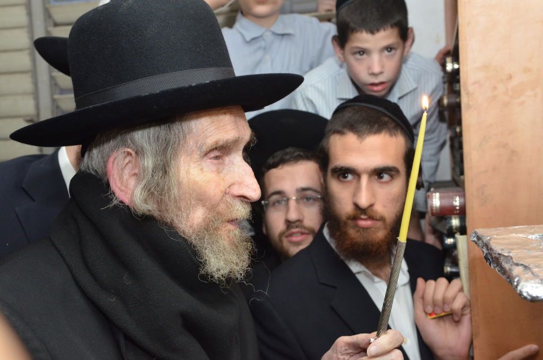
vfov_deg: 27.9
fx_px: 722
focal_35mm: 48
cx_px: 272
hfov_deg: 41.2
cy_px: 180
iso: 2000
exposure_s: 1/100
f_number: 5
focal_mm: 32
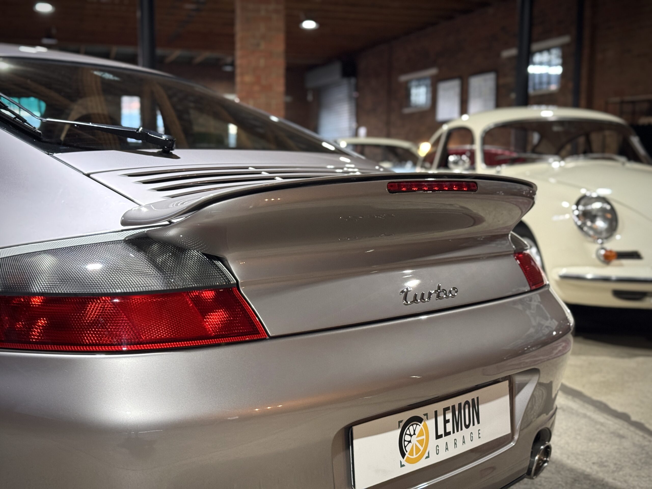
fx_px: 904
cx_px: 326
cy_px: 244
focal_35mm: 48
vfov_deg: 30.3
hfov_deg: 39.7
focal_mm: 6.76
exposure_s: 1/33
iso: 250
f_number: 1.78
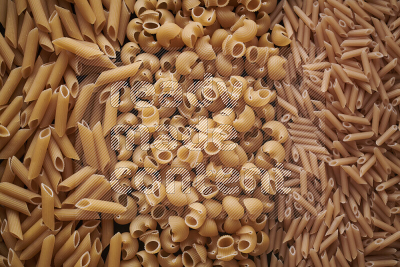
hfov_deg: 39.6
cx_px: 200
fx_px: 556
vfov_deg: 27.0
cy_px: 134
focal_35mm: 50
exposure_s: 1/100
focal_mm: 50
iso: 160
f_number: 8
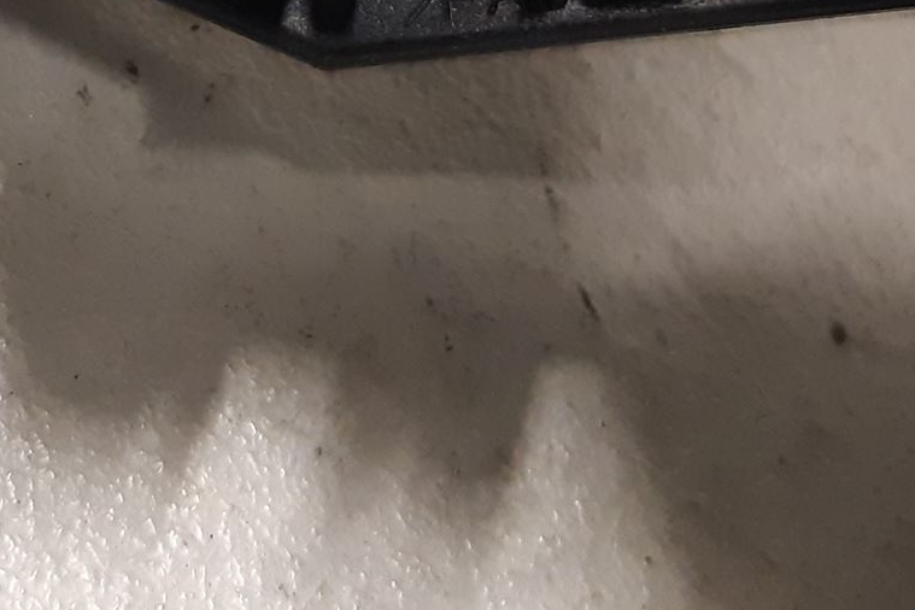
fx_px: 1855
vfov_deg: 17.4
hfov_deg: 27.5
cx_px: 297
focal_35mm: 73
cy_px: -209
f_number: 1.7
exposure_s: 1/33
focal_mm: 3.93
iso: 200
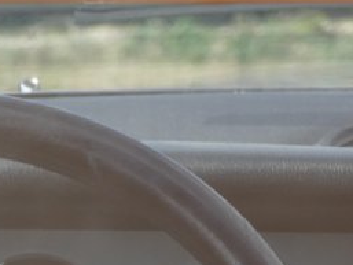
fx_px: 7693
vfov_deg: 2.0
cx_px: 114
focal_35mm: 754
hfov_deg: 2.6
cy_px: 482
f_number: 5.5
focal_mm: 33.9
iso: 80
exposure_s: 1/160
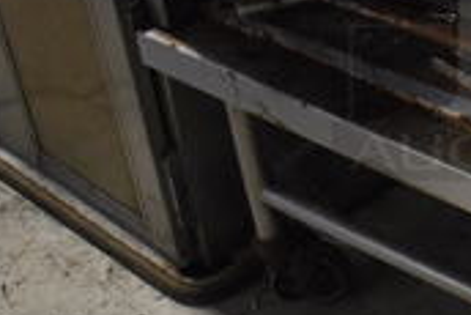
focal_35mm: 96
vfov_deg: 14.1
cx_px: 638
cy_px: 36
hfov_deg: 19.3
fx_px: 1257
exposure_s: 1/125
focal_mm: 18
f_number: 3.5
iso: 2200
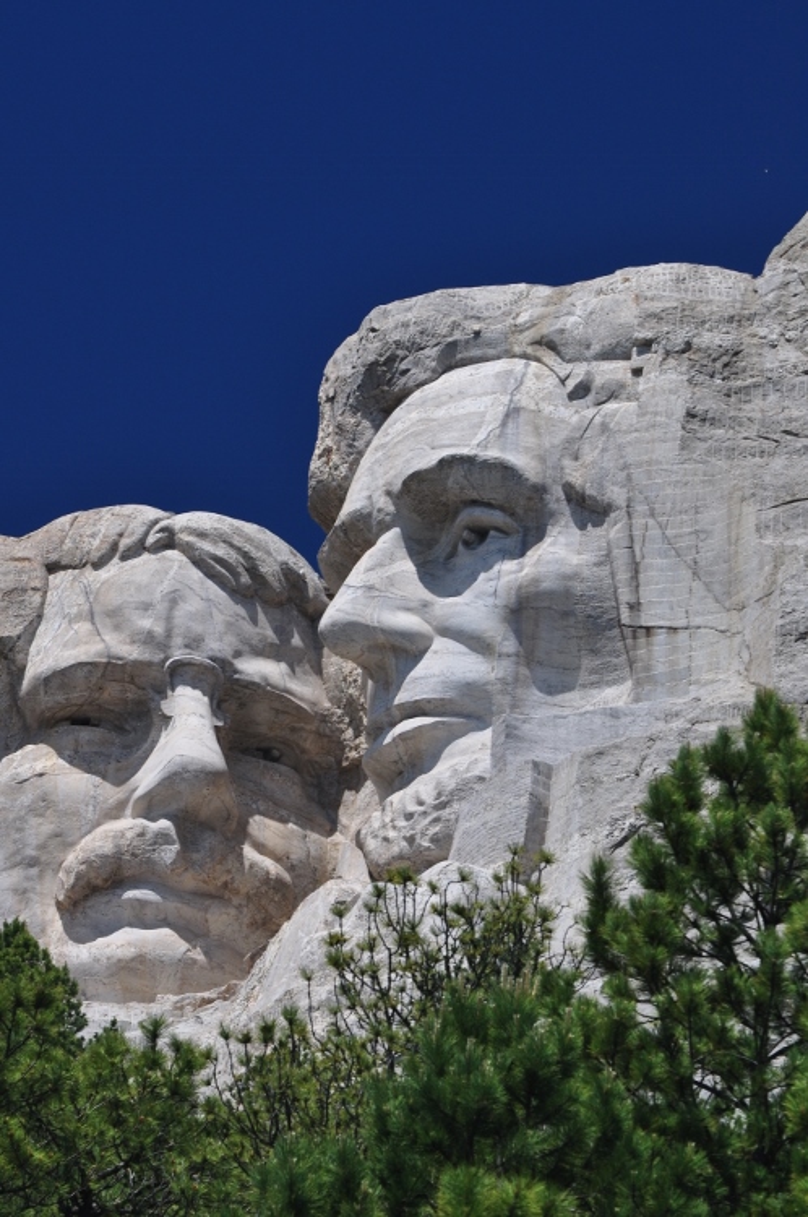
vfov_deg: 8.6
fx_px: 8102
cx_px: 404
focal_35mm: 240
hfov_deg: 5.7
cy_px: 608
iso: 200
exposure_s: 1/125
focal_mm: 160
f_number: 11
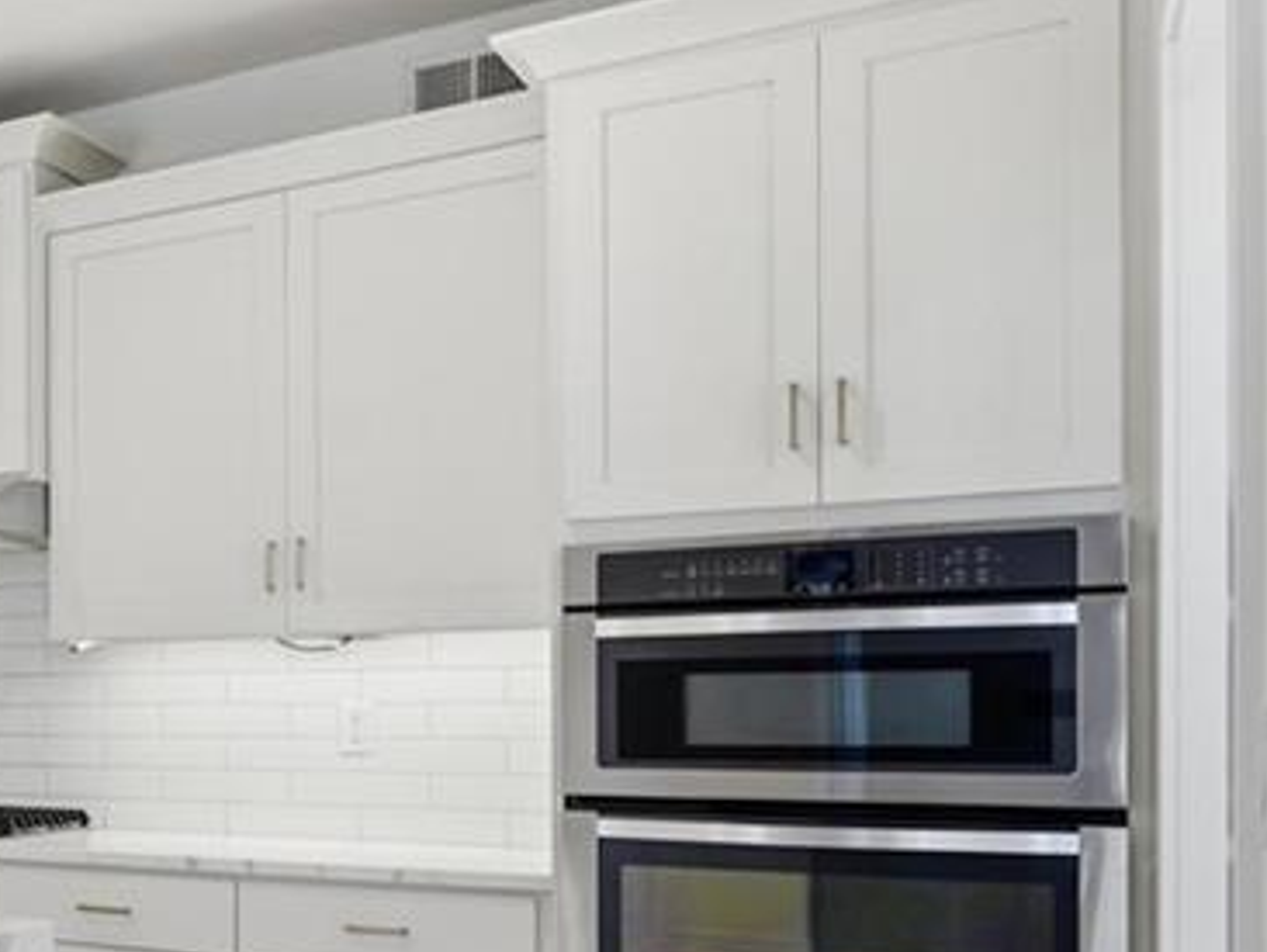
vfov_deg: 32.1
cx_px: -440
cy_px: 677
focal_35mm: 45
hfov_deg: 31.2
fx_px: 1634
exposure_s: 1/30
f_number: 7.1
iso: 100
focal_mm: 16.6
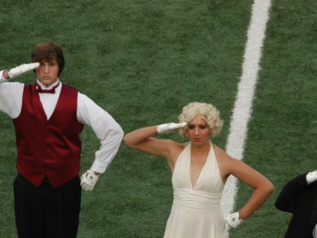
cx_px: 198
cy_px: 187
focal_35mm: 852
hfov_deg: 2.3
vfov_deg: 1.7
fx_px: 7798
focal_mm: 300
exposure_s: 1/320
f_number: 5.6
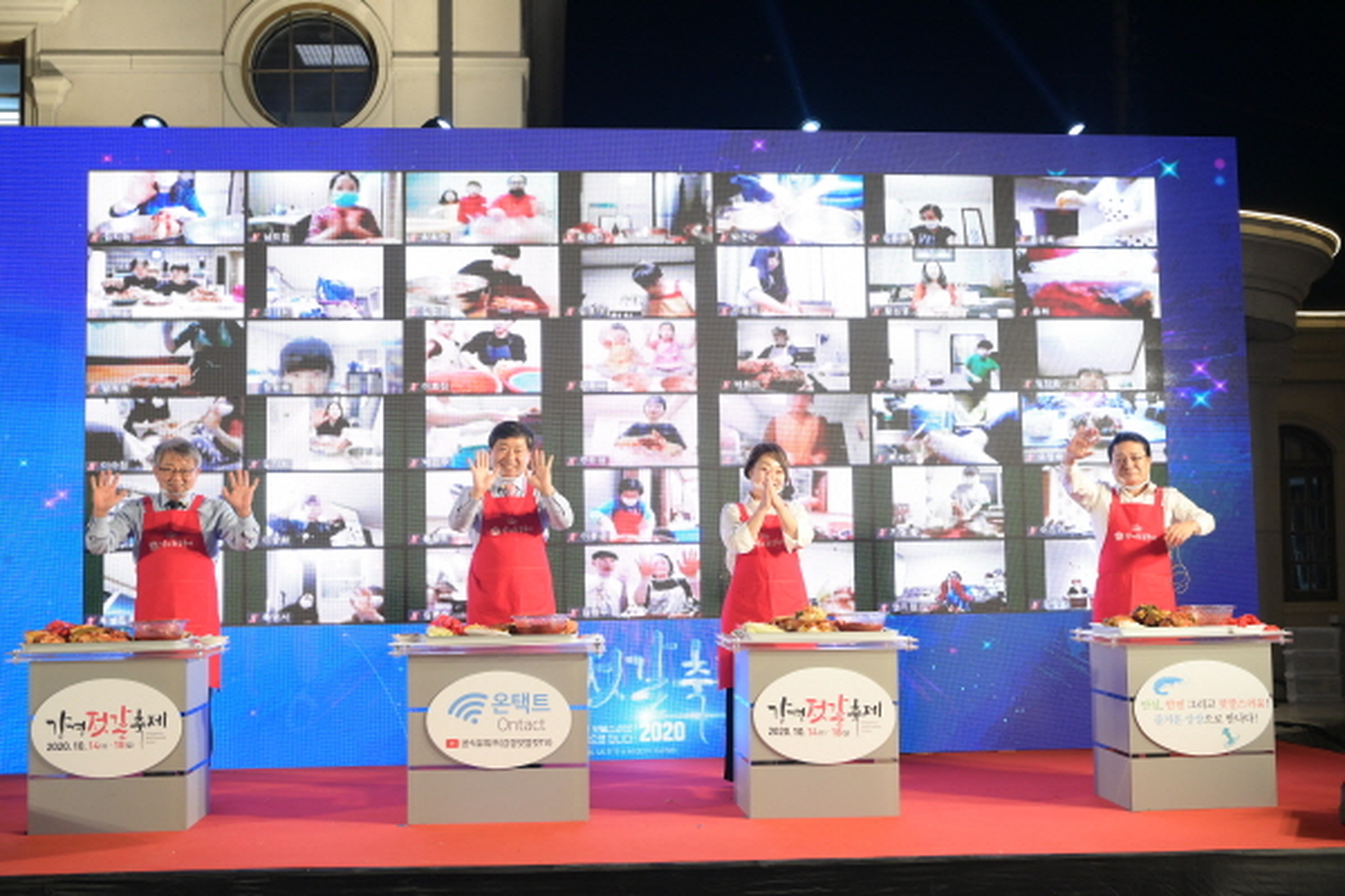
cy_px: 448
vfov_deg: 29.9
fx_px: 1681
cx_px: 672
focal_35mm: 45
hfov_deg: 43.6
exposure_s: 1/250
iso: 3200
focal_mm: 45
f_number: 4.5
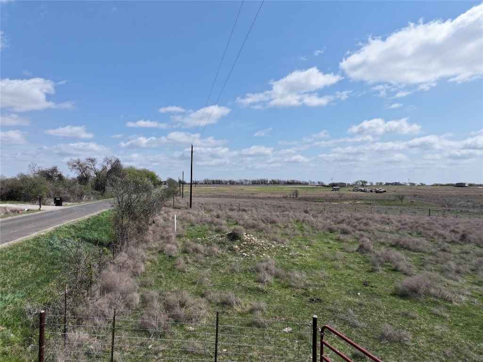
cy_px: 181
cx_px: 242
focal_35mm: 24
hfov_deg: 71.6
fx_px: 335
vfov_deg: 56.8
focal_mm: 12.29
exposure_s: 1/2500
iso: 120
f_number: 2.8
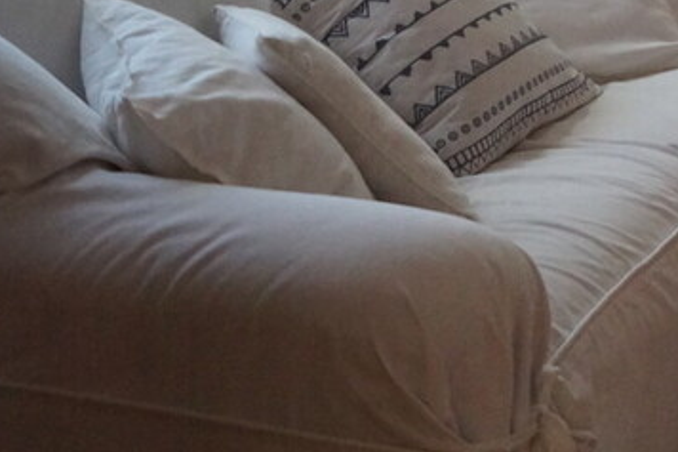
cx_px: 1167
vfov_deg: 13.1
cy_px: -292
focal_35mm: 97
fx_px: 1826
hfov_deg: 17.6
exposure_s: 1/160
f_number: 4
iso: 1250
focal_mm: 18
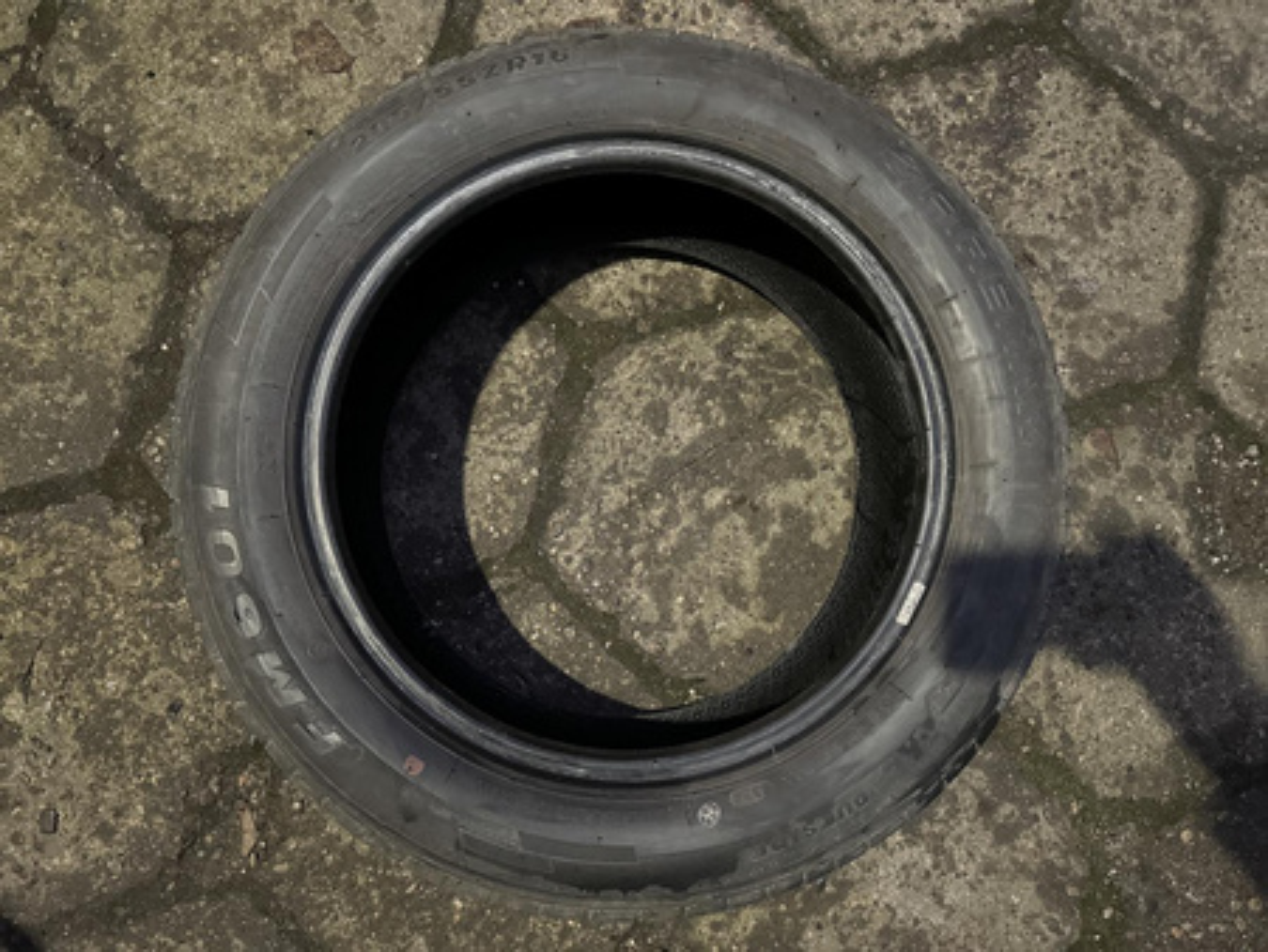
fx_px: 880
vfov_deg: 56.9
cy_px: 476
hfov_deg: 71.6
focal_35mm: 24
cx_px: 634
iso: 1250
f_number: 1.78
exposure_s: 1/25
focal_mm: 6.86
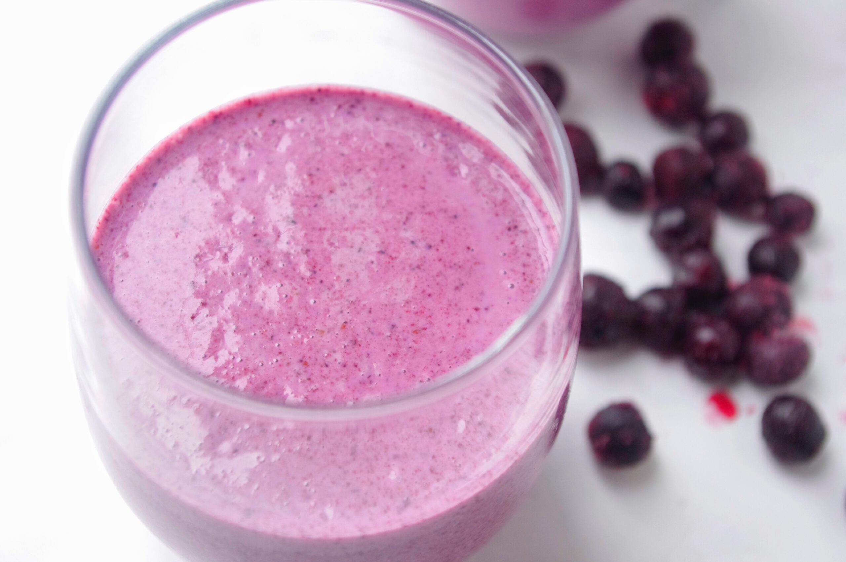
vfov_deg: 27.5
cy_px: 281
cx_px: 423
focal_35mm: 49
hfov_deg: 40.4
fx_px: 1150
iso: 800
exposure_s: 1/160
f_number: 5.6
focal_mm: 32.5
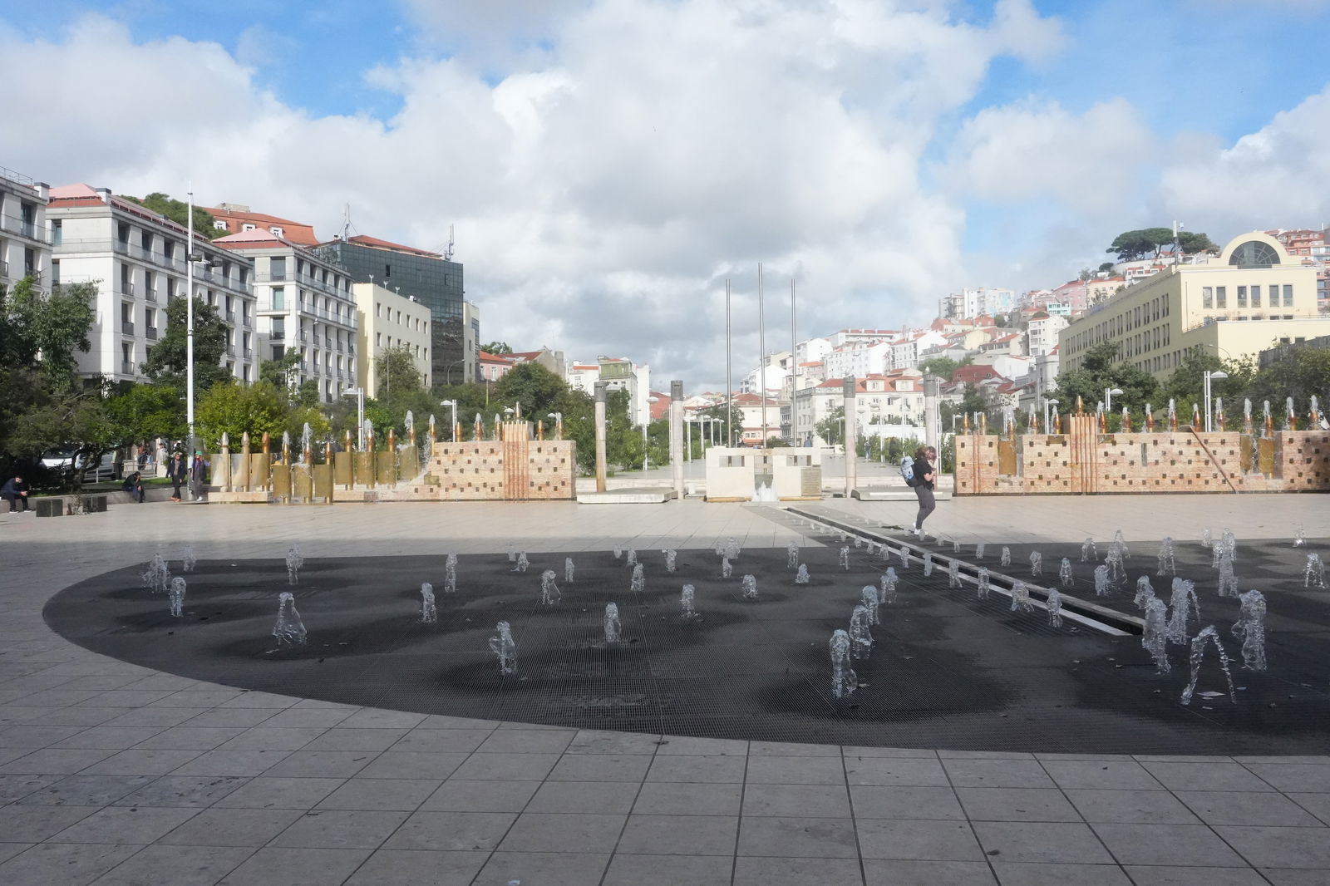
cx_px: 665
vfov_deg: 41.7
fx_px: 1163
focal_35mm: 32
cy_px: 443
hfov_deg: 59.5
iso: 5000
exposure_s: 1/4000
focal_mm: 21
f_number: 14
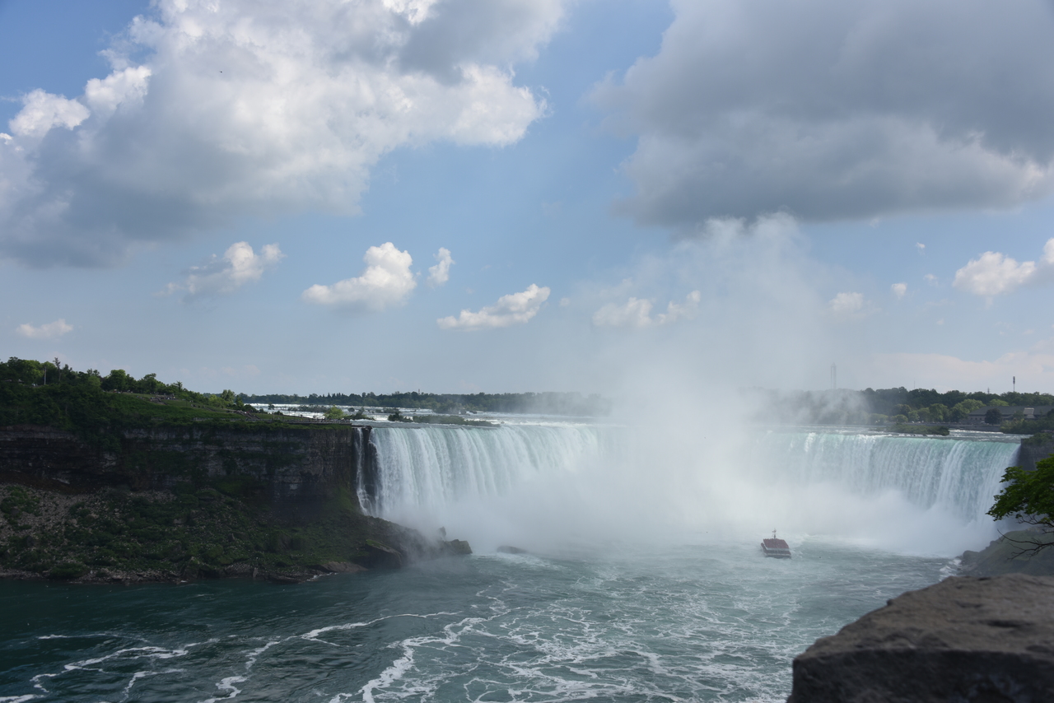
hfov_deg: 58.7
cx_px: 527
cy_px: 352
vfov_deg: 41.1
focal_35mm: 32
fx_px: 937
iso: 100
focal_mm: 32
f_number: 9
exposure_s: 1/320
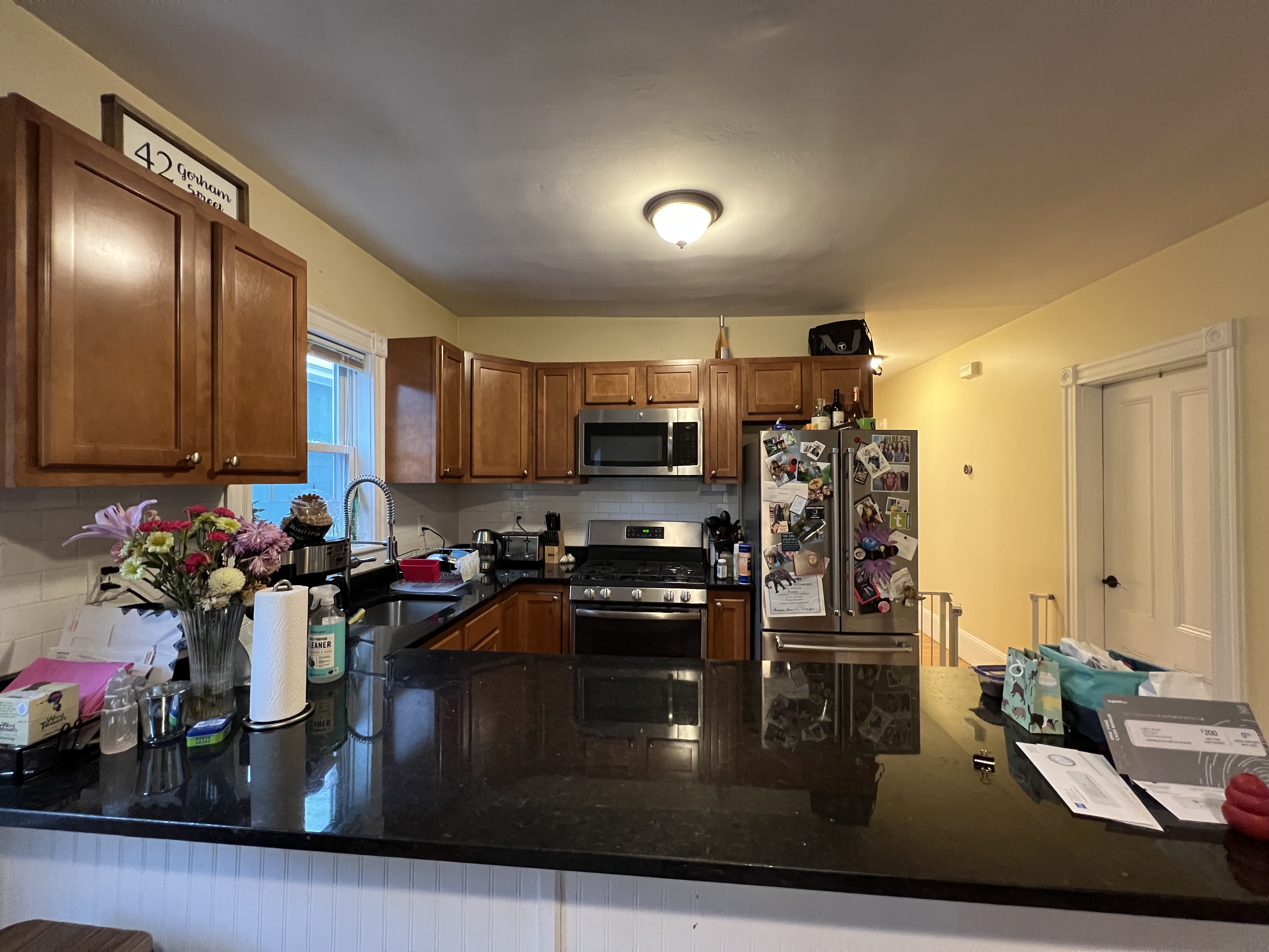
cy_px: 476
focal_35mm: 13
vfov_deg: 89.9
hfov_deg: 106.2
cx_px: 634
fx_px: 477
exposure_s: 1/60
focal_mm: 1.57
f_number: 1.8
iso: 640
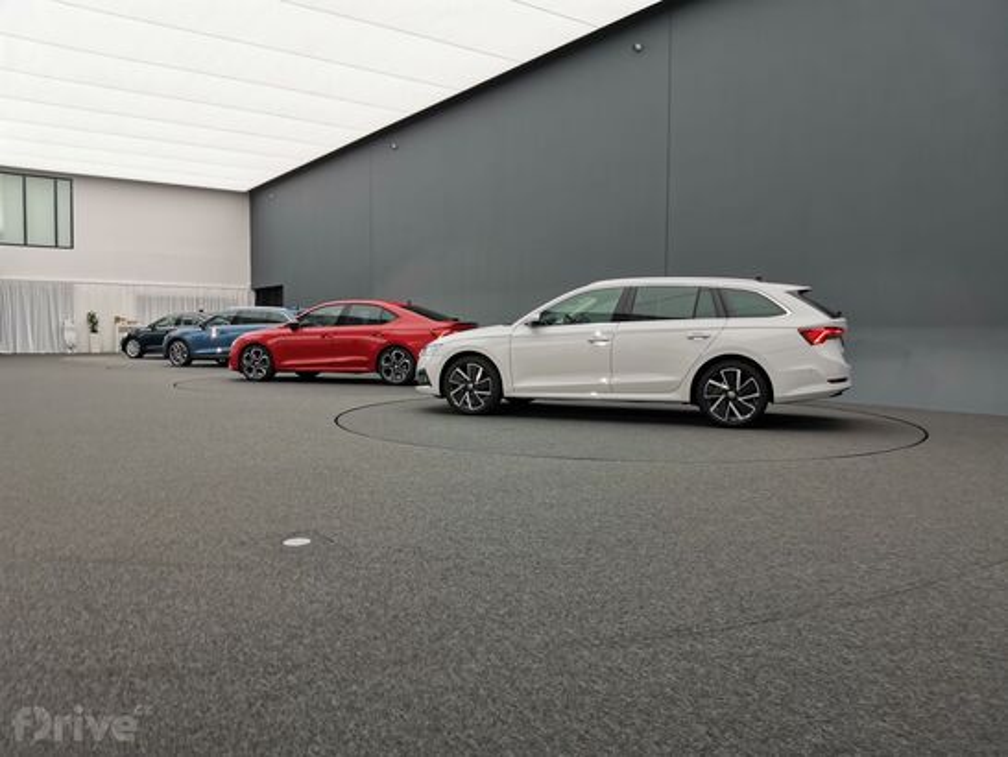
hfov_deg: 67.3
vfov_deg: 53.1
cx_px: 504
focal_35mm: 26
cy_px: 378
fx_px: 757
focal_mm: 4.66
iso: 50
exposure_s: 1/150
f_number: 1.4
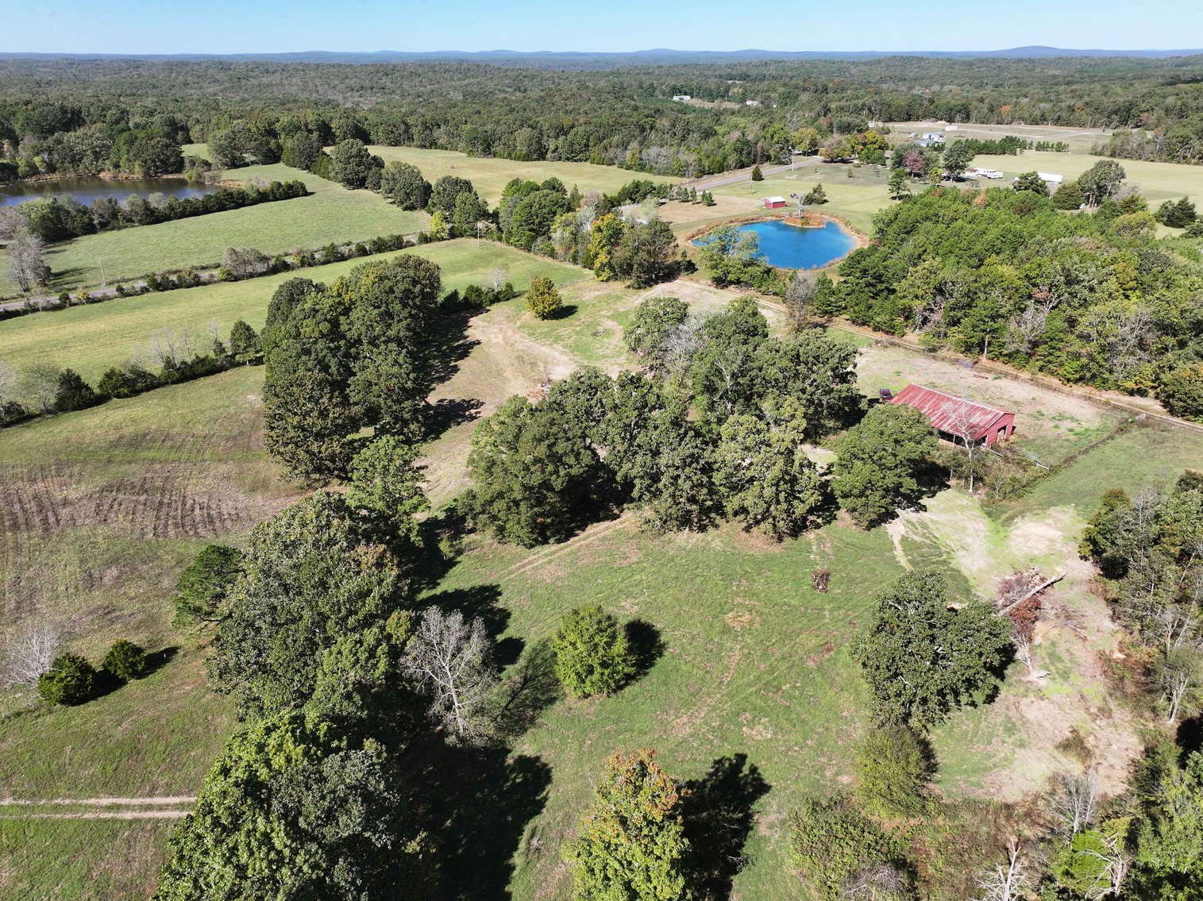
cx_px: 602
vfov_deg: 56.8
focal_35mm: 24
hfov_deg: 71.6
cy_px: 450
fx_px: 834
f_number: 2.8
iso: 130
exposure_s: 1/1600
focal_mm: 12.29
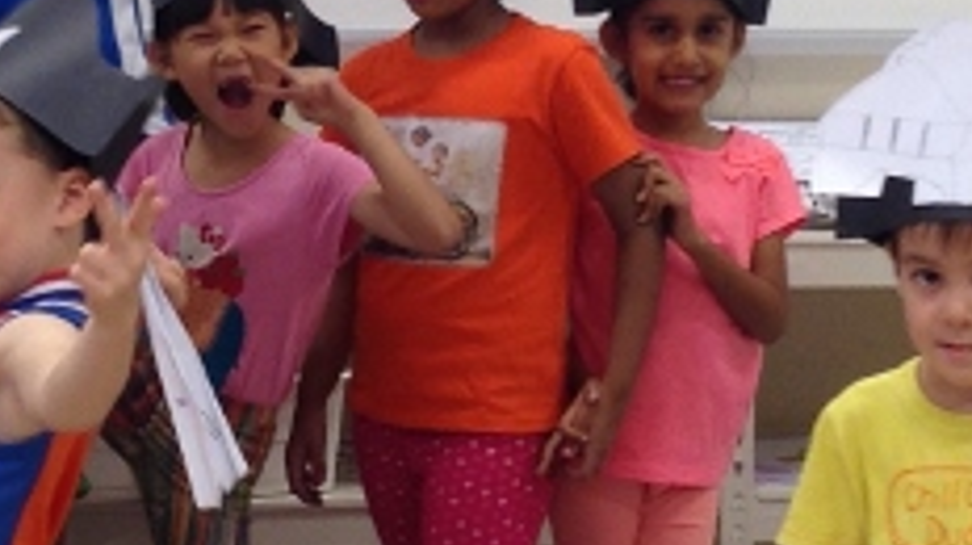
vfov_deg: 7.6
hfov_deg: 13.5
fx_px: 4094
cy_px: 134
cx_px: 415
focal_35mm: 159
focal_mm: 4.12
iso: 50
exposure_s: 1/24
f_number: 2.4
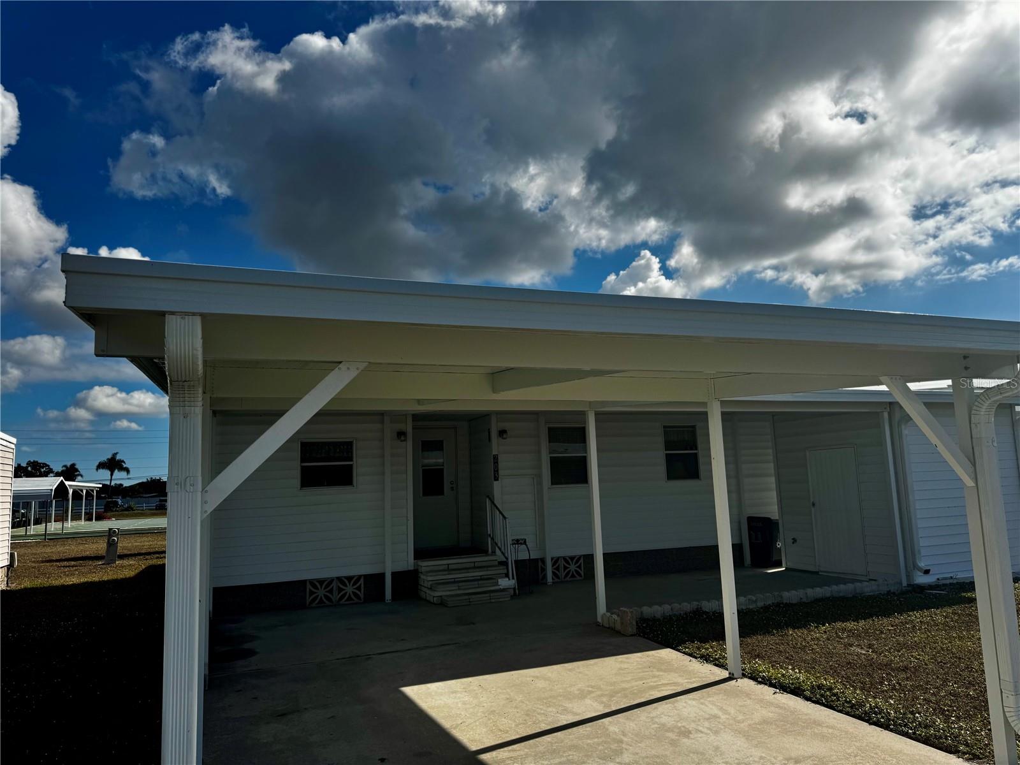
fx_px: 707
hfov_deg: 71.6
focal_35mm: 24
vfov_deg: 56.8
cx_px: 510
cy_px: 382
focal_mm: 6.76
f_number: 1.78
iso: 80
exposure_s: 1/7937
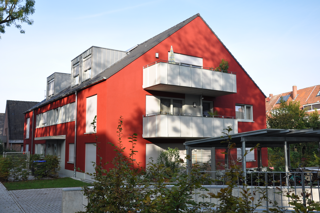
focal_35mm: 36
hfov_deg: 53.2
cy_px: 106
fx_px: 320
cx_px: 160
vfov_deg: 36.8
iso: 200
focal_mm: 24
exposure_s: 1/200
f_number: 7.1
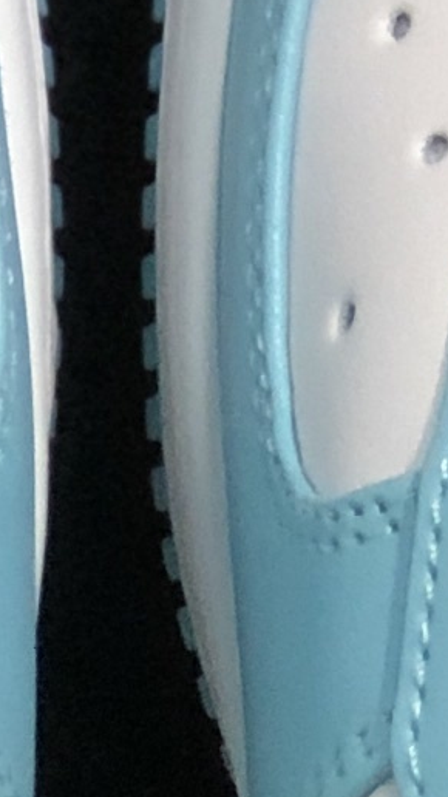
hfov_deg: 2.5
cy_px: 870
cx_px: 110
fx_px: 10249
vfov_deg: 4.4
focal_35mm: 485
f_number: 2.8
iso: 100
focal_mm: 6.6
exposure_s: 1/30
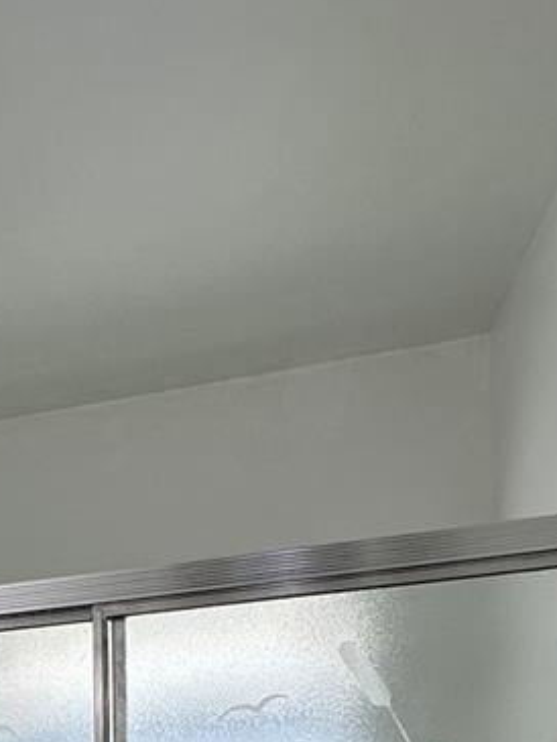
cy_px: 943
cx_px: -91
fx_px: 986
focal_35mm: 46
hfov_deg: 28.0
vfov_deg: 32.2
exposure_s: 1/120
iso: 64
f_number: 2.2
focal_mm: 2.22
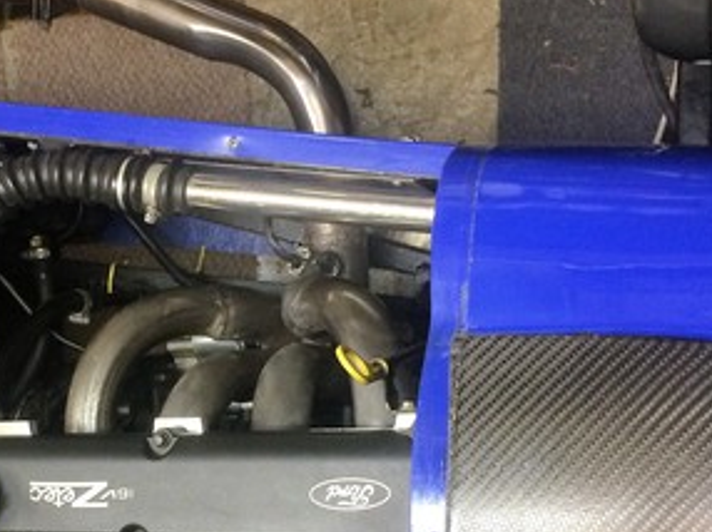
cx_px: 167
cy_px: 544
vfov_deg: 21.7
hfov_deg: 29.3
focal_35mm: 65
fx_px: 1336
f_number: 2.2
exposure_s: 1/33
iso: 200
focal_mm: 4.15
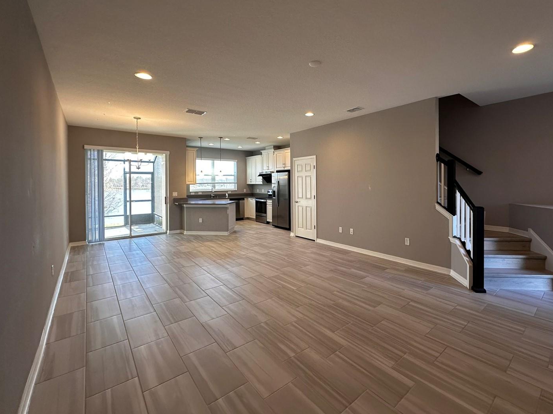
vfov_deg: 77.8
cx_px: 302
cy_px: 185
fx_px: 256
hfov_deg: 94.2
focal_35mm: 16
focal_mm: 2.22
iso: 200
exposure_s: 1/120
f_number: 2.2
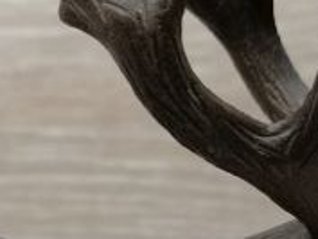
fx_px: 1434
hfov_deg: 12.6
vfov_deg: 9.2
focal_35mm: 156
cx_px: 43
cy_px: 368
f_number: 1.8
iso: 50
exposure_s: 1/50
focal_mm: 3.95
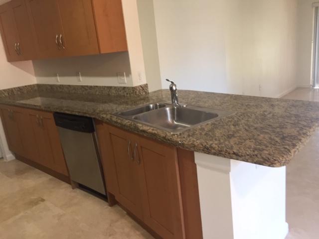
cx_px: 160
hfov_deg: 61.7
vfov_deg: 48.2
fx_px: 267
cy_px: 120
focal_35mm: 29
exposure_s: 1/30
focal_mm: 4.15
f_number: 2.2
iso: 80
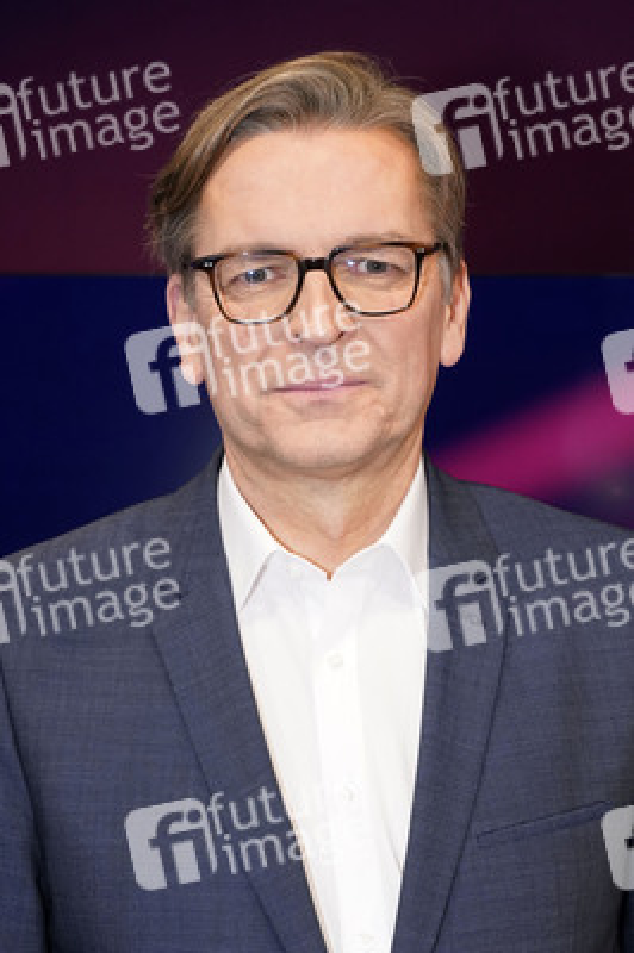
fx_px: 1005
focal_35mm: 38
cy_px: 476
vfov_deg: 50.7
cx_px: 317
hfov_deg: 35.0
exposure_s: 1/125
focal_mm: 38
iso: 2000
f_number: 5.6
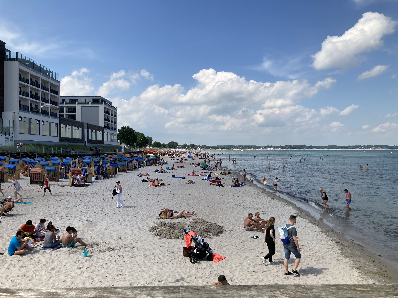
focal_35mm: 28
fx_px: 322
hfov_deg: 63.4
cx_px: 199
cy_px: 149
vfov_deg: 49.7
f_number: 1.8
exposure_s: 1/2703
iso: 20
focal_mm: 3.99
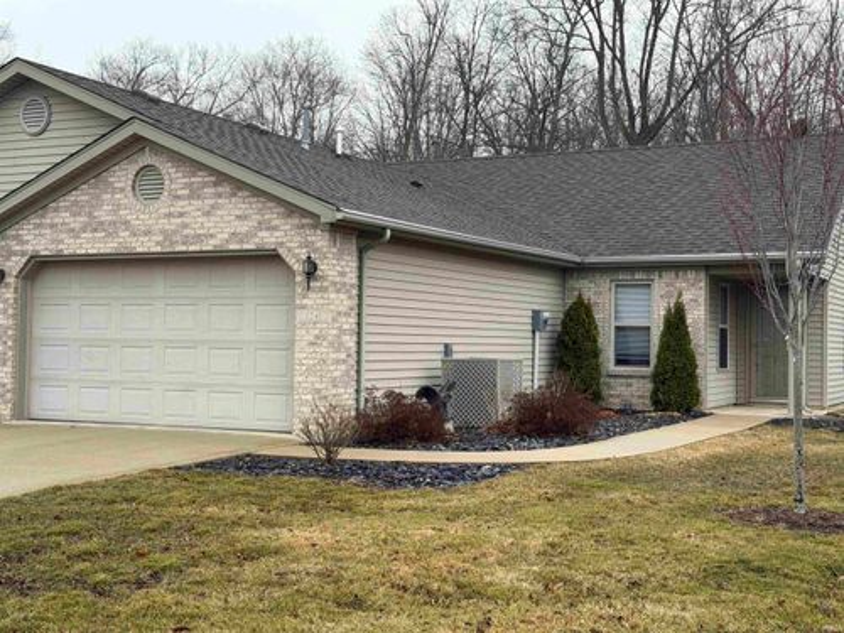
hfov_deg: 39.7
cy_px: 316
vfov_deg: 30.3
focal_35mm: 48
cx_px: 422
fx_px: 1170
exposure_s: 1/906
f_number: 1.78
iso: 80
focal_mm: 6.76
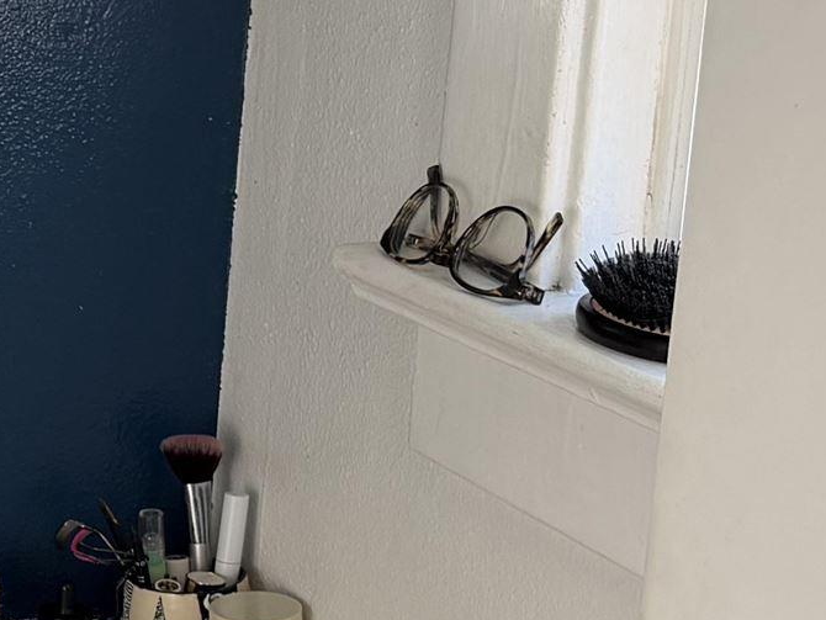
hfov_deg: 16.2
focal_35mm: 110
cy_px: 473
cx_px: -459
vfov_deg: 13.4
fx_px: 2626
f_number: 1.78
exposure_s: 1/126
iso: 100
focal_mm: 6.76
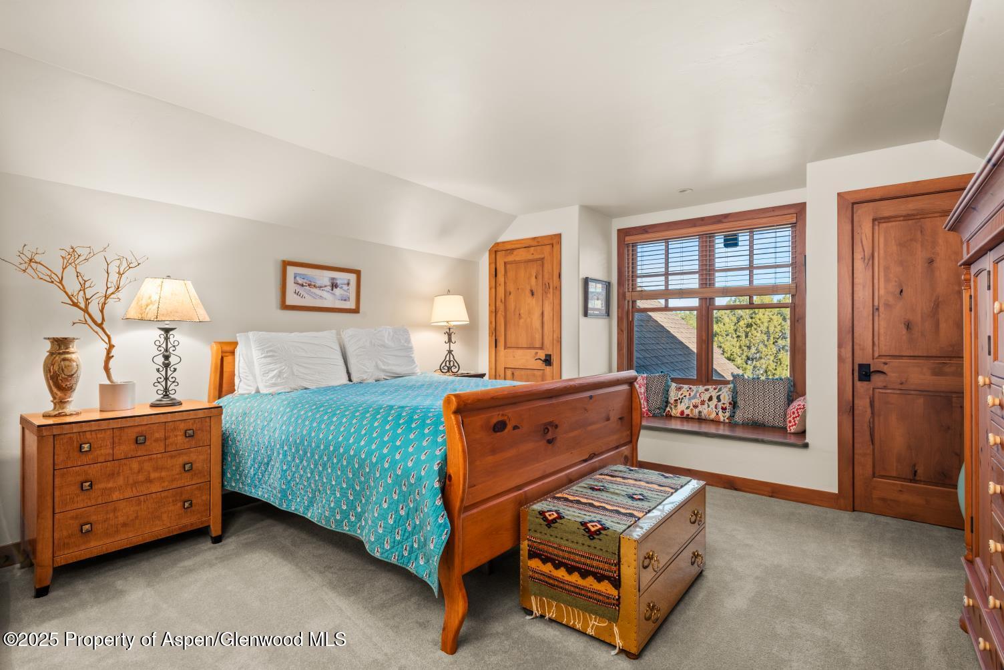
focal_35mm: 19
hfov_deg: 86.9
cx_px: 502
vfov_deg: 64.6
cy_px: 335
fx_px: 530
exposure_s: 1/1.67
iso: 400
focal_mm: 19
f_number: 10
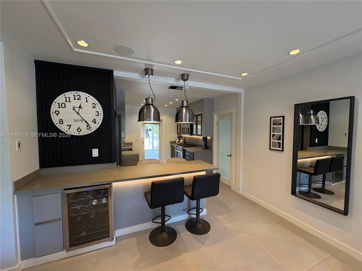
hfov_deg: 102.1
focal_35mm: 14
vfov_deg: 85.7
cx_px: 181
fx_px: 146
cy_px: 136
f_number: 2.2
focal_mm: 2.22
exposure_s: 1/120
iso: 320
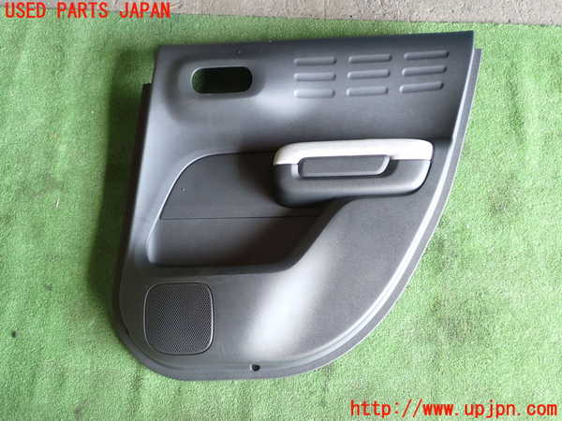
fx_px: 487
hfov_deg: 60.0
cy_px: 210
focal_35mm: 30
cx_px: 281
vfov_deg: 46.8
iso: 200
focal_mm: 5.4
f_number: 2.3
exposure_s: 1/60
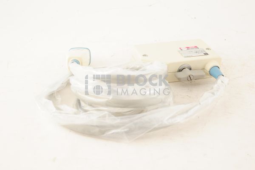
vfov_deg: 26.9
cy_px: 85
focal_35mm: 50
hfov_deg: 39.6
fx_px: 354
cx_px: 128
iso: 1600
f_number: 11
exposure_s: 1/125
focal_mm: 50
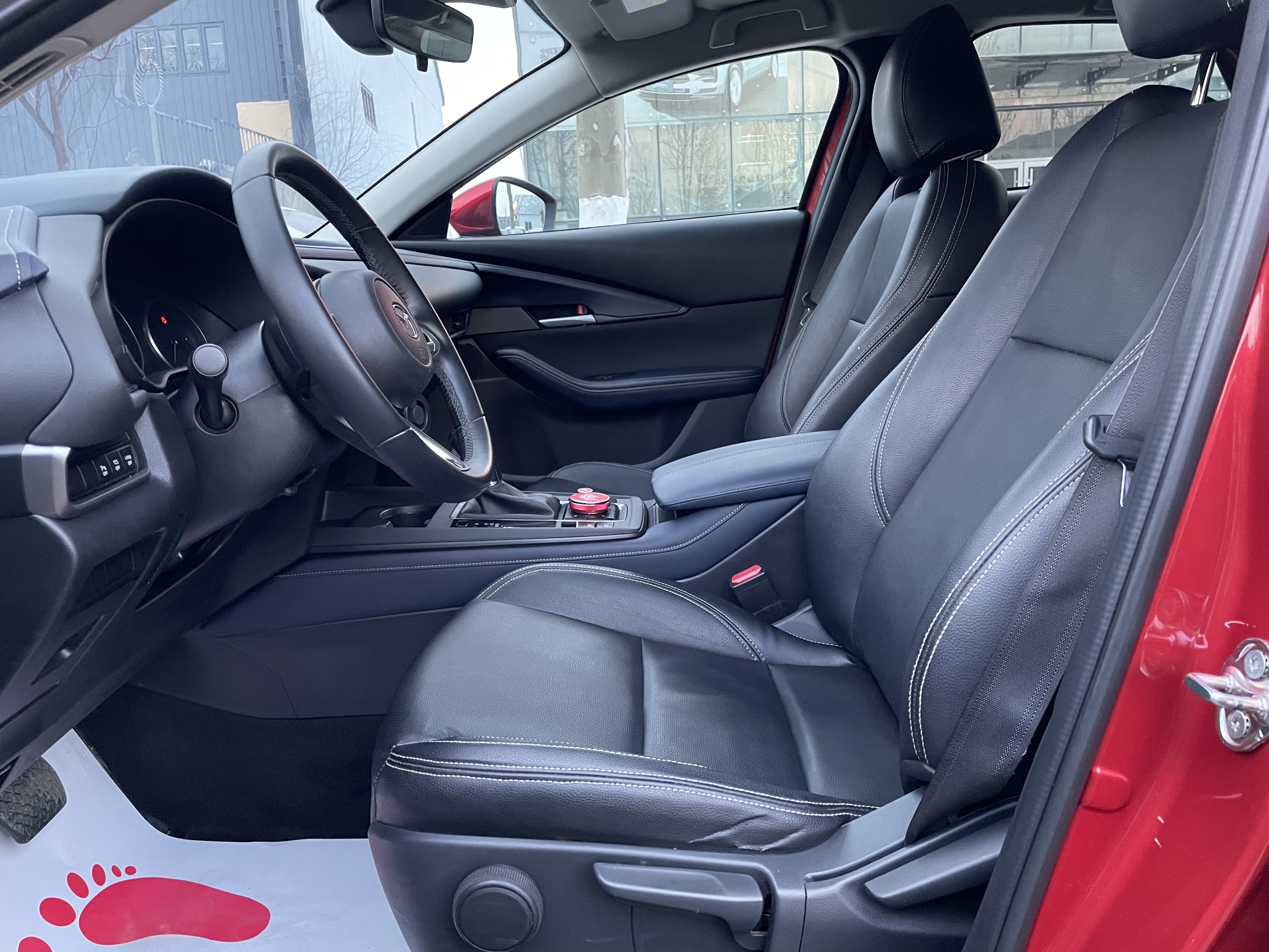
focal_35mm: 26
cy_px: 476
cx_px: 634
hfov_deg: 67.3
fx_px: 953
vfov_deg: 53.1
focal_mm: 4.2
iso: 500
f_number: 1.6
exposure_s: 1/40
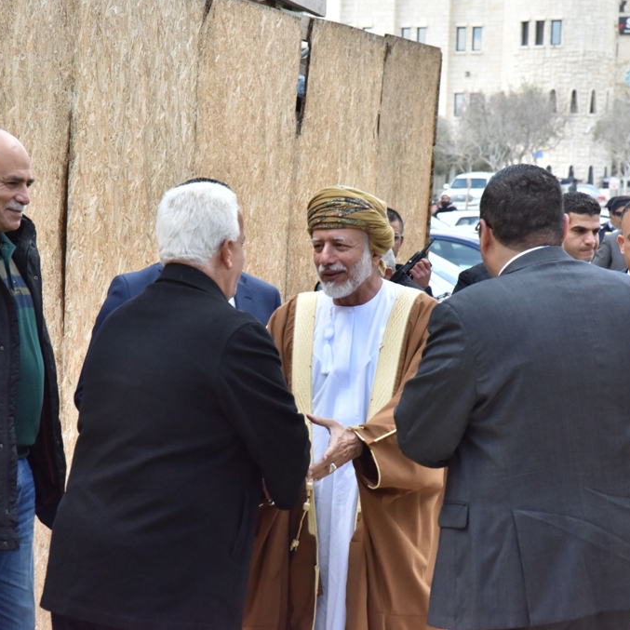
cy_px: 315
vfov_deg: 12.9
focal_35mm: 135
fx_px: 2780
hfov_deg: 12.9
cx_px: 227
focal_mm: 105
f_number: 11
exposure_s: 1/500
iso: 2500
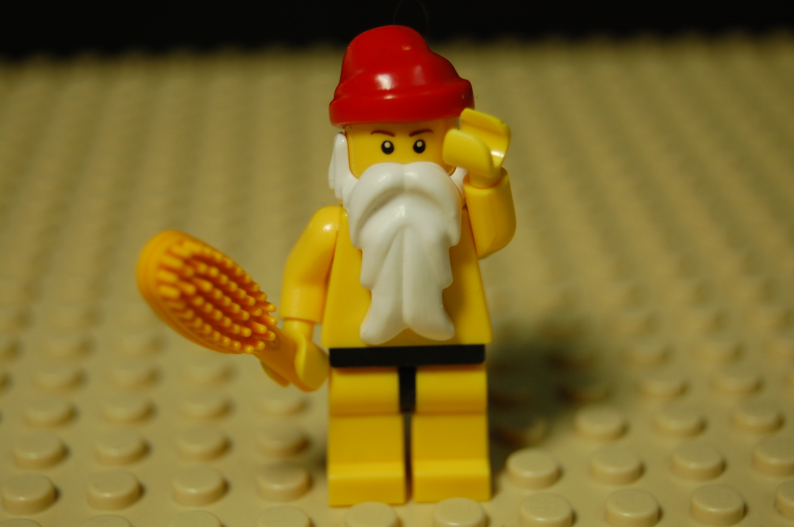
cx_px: 397
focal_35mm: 82
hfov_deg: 24.7
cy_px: 264
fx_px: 1816
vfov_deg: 16.5
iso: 400
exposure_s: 1/80
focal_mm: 55
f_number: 5.6
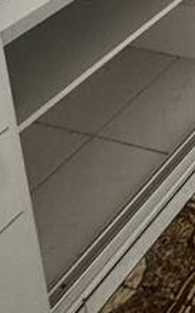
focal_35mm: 73
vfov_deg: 20.2
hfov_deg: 12.5
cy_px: -250
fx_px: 622
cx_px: 510
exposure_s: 1/99
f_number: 2.2
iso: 250
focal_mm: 2.22
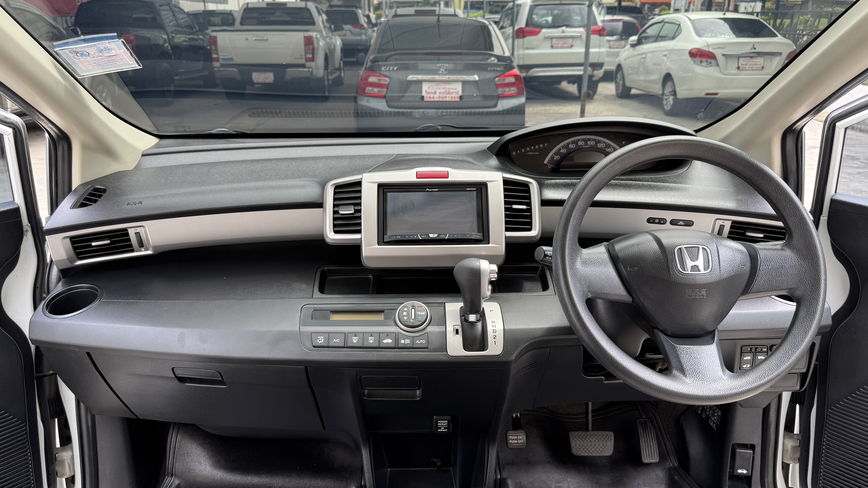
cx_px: 430
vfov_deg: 42.9
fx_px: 621
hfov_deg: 69.9
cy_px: 241
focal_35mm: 27
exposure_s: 1/137
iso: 50
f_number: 1.78
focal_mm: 6.76
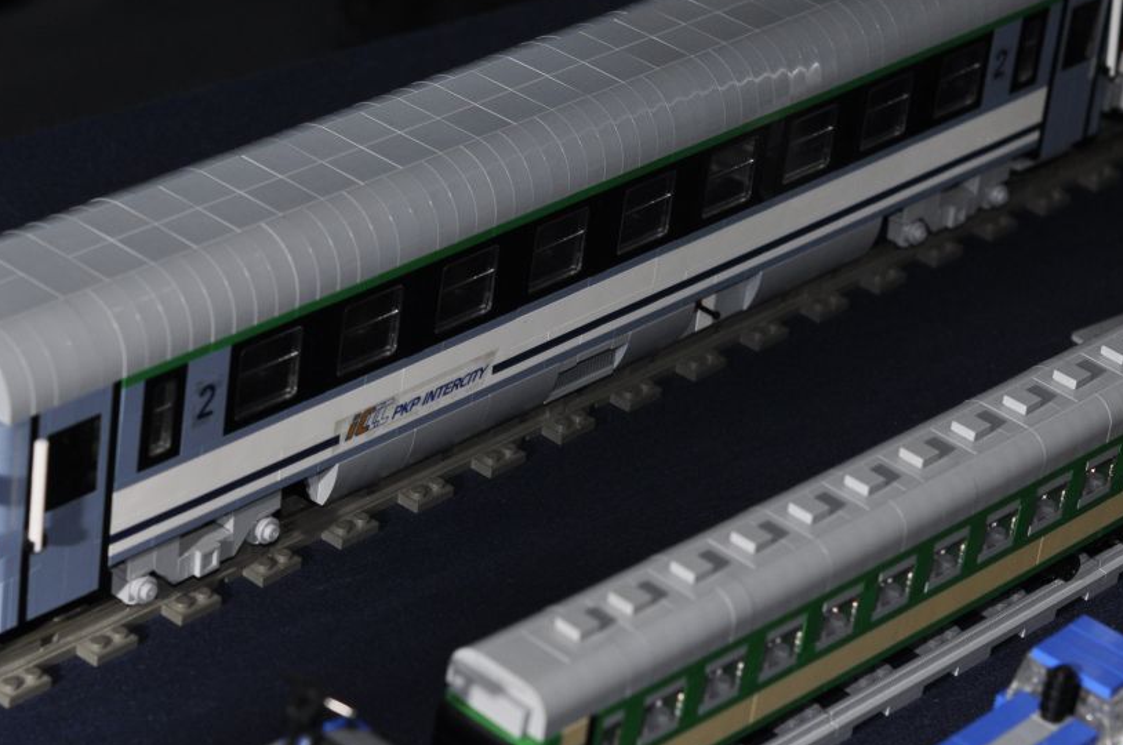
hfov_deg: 17.4
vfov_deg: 11.6
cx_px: 499
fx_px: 3675
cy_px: 324
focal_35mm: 118
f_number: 4.5
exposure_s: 1/60
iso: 400
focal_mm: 50
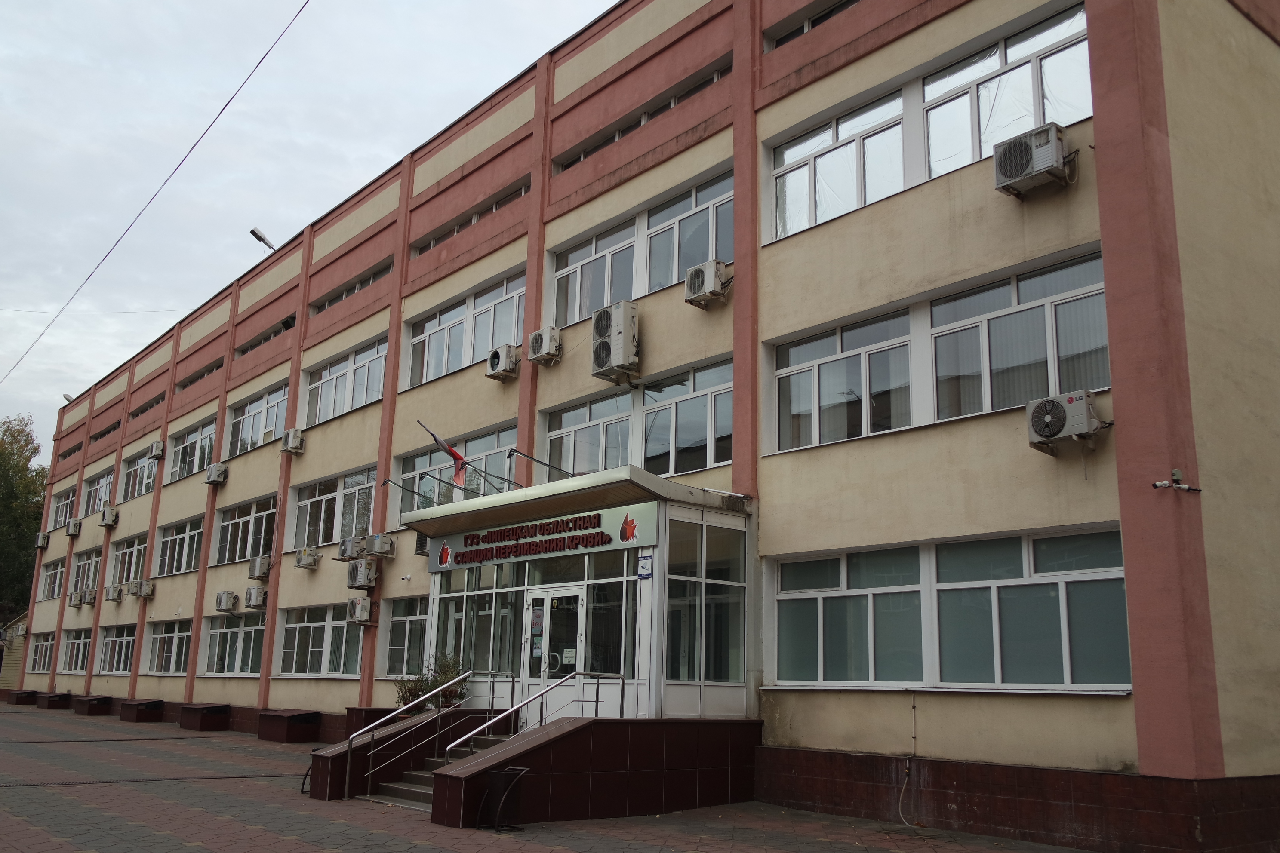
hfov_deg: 57.2
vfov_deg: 40.0
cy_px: 426
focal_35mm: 33
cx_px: 640
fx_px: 1173
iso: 200
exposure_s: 1/60
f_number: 3.5
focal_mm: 22
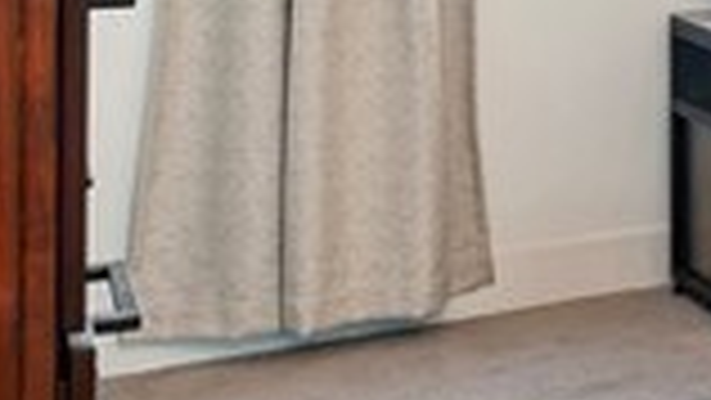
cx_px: 1773
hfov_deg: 14.0
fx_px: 1792
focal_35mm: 95
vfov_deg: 12.3
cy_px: -128
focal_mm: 14
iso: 500
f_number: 10
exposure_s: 1/2.5
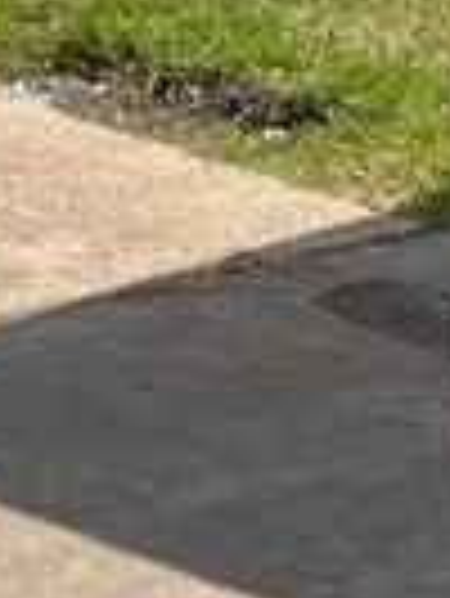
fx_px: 3461
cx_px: -495
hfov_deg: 7.1
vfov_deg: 9.8
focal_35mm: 200
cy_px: 31
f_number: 1.6
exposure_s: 1/4902
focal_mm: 5.1
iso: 32
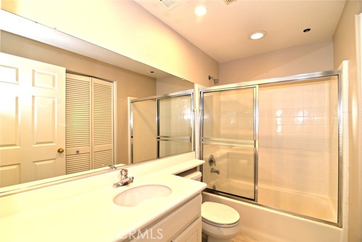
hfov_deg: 96.7
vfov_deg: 73.8
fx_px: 161
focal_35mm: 16
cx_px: 181
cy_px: 121
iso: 280
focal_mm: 16
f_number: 4
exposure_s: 1/60
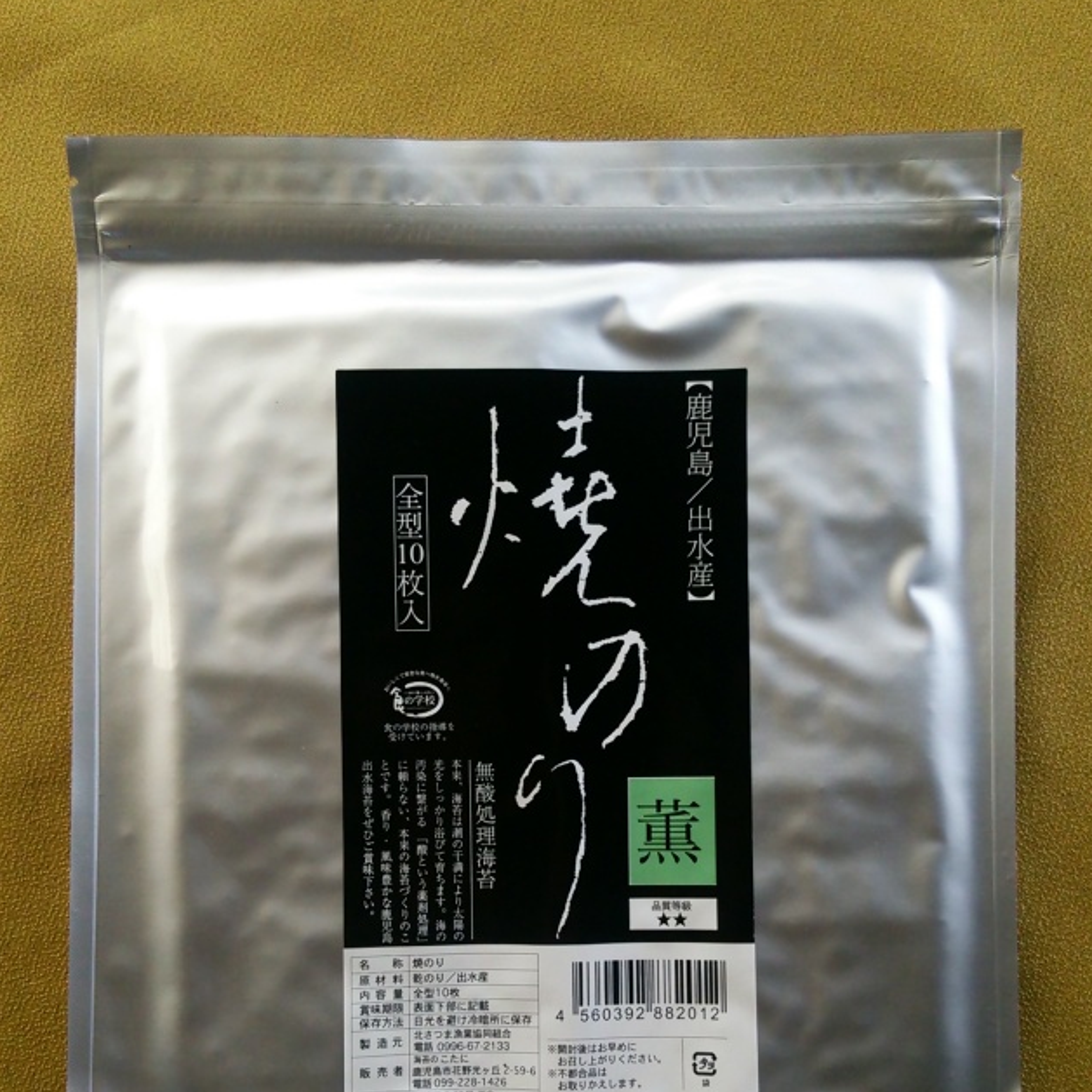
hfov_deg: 46.0
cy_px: 695
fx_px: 1285
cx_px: 553
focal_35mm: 36
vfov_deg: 45.6
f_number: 1.94
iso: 125
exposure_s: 1/60
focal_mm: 4.06
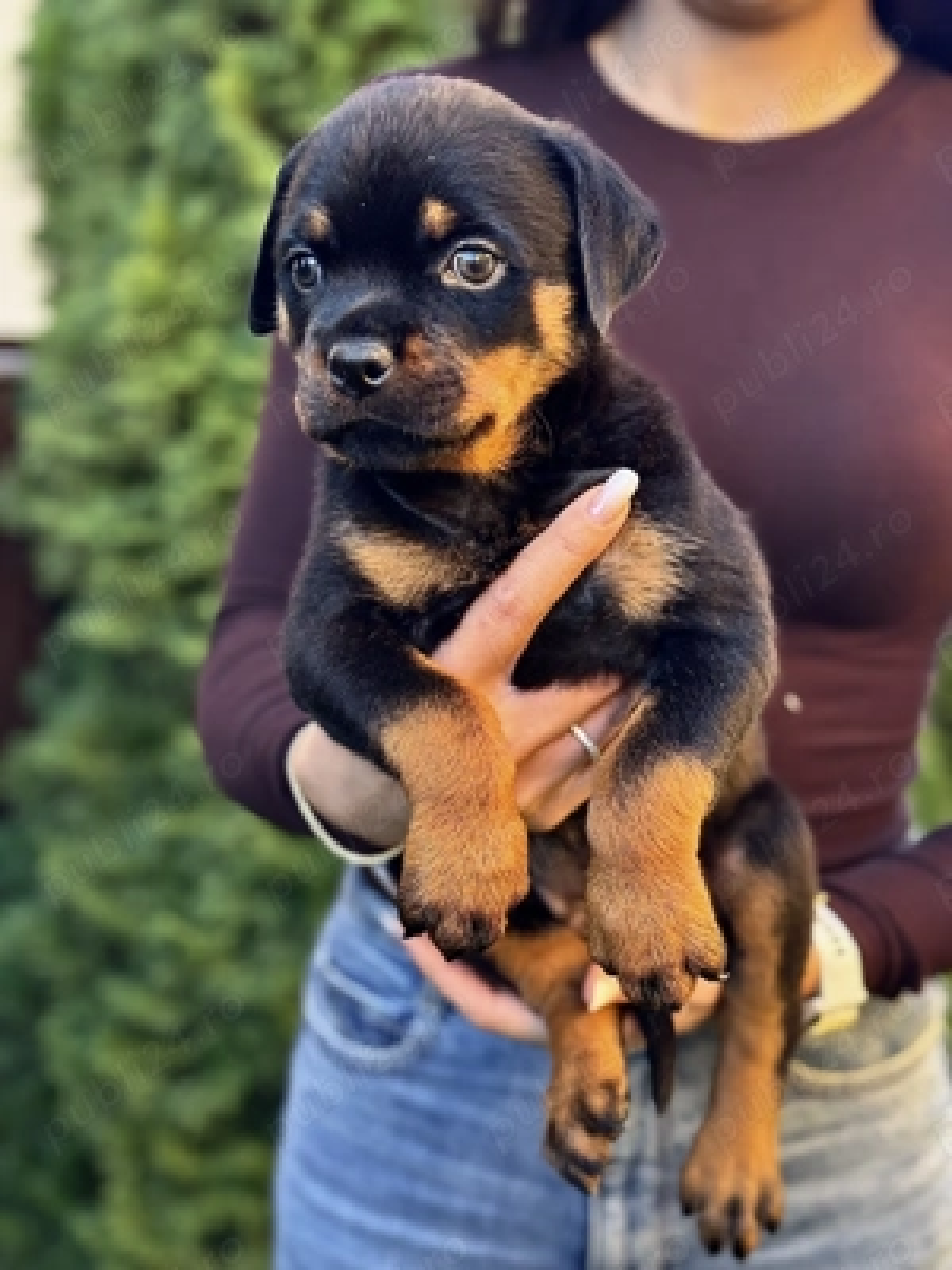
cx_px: 476
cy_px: 635
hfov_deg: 30.3
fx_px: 1760
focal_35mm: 48
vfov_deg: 39.7
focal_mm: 6.76
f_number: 1.78
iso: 100
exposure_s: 1/119
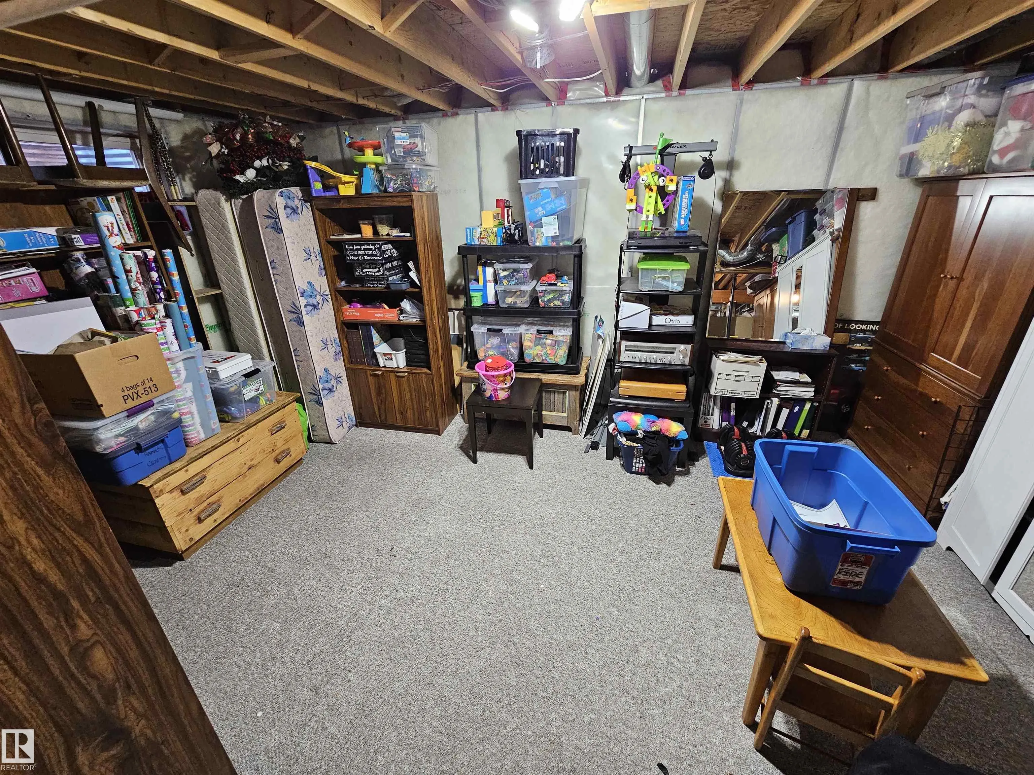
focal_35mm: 13
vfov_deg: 89.9
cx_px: 517
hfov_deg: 106.2
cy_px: 388
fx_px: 388
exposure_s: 1/60
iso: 320
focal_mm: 2.2
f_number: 2.2
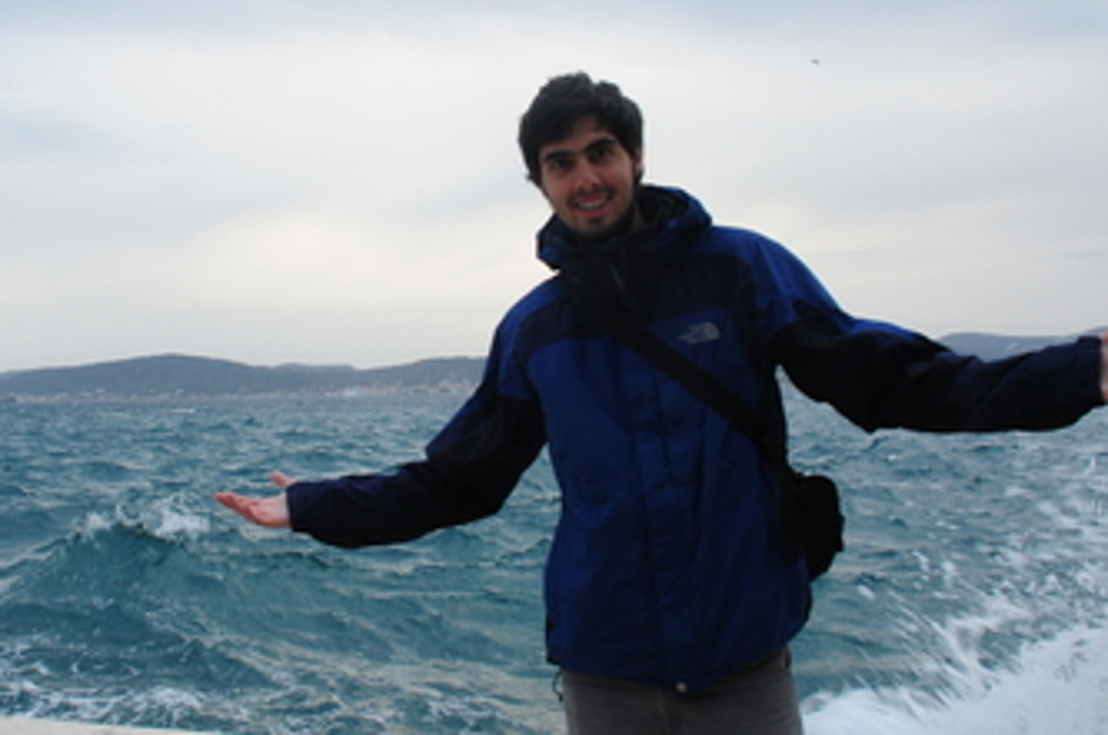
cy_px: 279
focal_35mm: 45
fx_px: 1383
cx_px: 386
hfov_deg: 43.2
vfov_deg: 29.7
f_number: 11
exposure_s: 1/30
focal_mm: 20
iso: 500
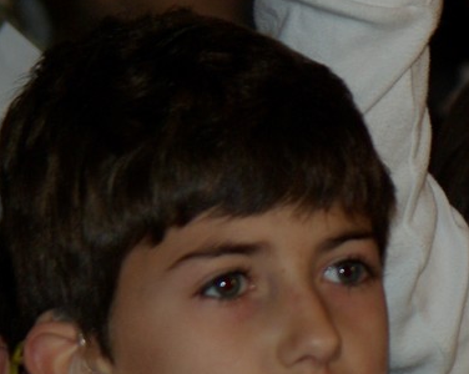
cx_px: 651
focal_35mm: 615
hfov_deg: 3.1
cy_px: 422
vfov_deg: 2.5
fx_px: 8528
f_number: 6.7
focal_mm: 128
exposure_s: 1/125
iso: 400
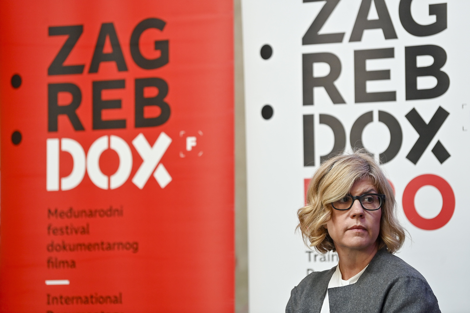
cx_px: 235
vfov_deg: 8.9
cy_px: 156
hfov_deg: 13.2
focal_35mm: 155
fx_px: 2023
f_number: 2.8
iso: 1000
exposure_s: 1/125
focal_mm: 155
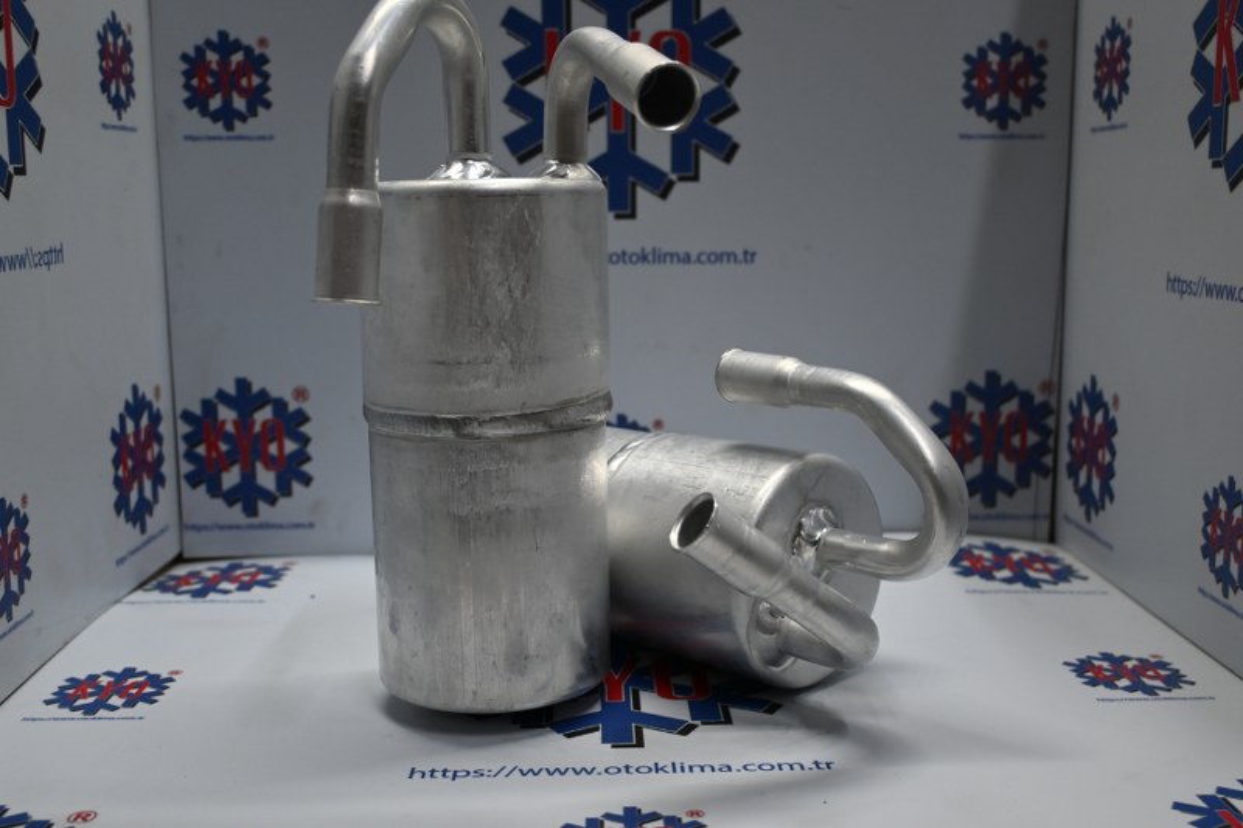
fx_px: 1269
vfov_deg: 36.2
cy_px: 414
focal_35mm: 37
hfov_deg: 52.2
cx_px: 622
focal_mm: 24.5
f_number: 4.2
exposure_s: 1/125
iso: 560
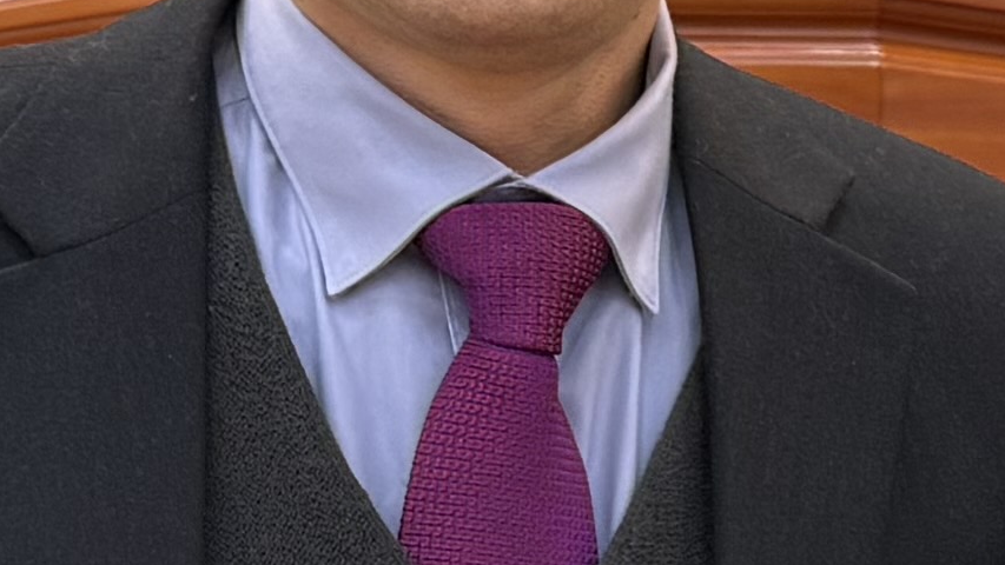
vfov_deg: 6.9
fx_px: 4664
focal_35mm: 175
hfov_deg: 12.1
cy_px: 682
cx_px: 1176
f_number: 1.78
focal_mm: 6.76
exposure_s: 1/60
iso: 125
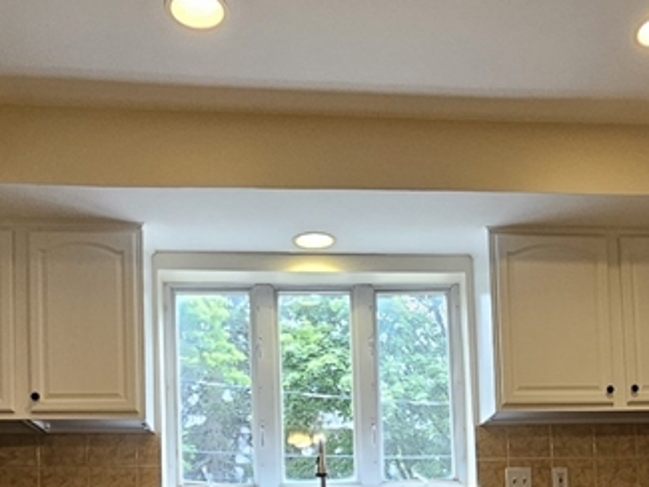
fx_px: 769
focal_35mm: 41
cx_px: 391
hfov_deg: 45.5
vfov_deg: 30.6
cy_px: 563
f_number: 2.2
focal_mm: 2.2
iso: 160
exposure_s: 1/60
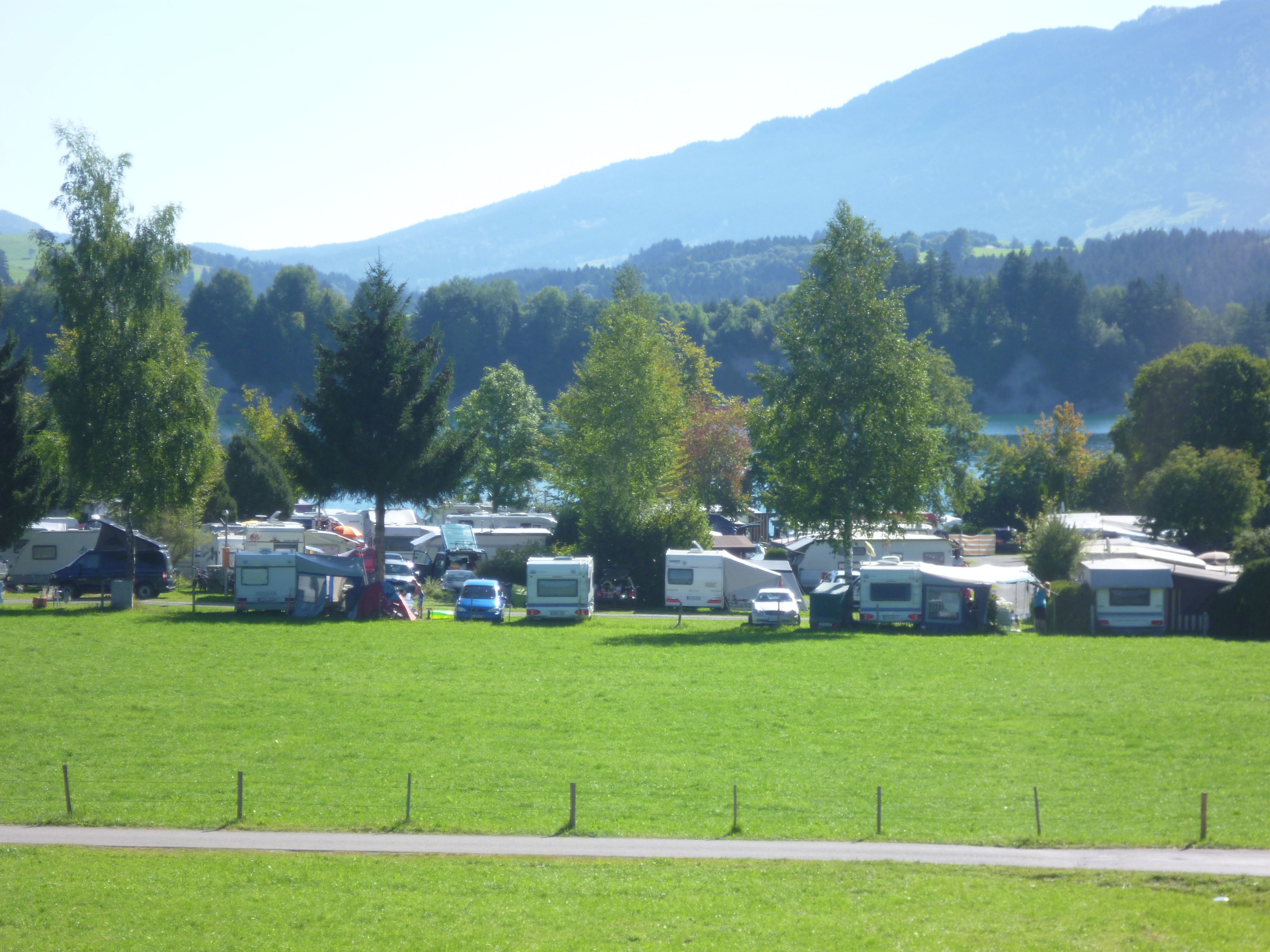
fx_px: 5136
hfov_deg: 14.1
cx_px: 635
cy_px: 476
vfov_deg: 10.6
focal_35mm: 140
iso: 100
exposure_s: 1/160
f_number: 6.9
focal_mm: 25
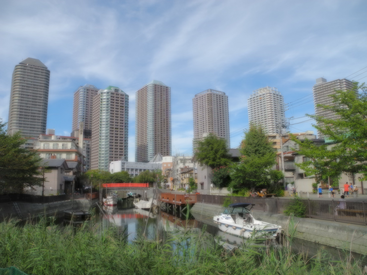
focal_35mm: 28
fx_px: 297
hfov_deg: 63.4
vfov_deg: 49.7
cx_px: 184
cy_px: 138
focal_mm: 6
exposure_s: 1/800
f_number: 3.5
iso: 100
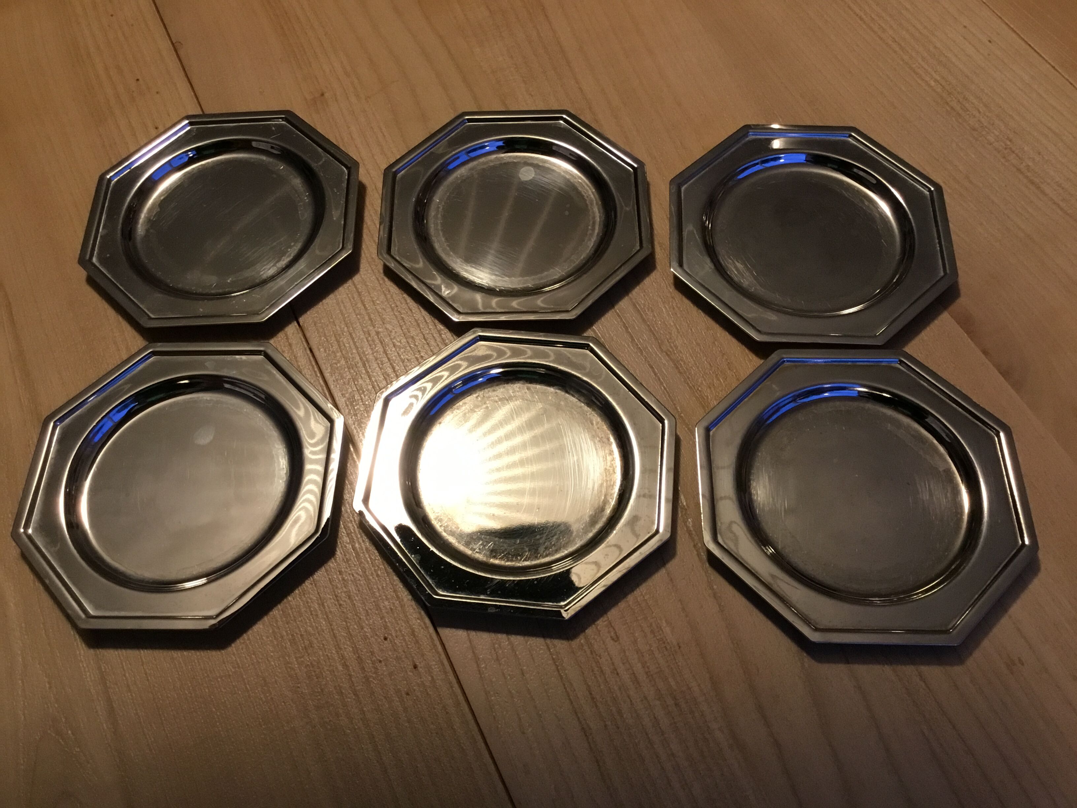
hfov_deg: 58.4
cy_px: 404
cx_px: 538
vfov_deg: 45.4
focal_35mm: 31
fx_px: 964
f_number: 2.4
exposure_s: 1/33
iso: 160
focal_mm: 3.3
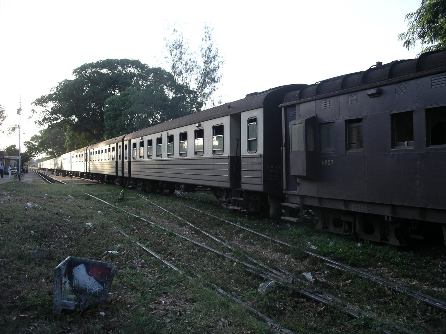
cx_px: 223
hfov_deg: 50.1
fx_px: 477
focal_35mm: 37
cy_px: 167
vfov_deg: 38.7
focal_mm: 7.8
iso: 64
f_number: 3
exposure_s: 1/125
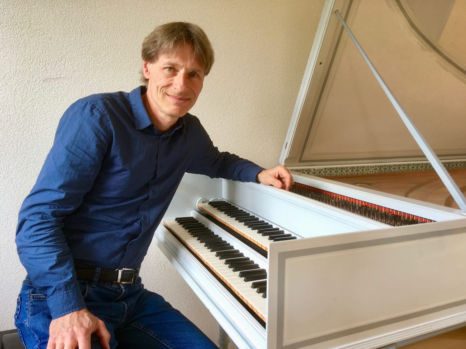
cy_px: 174
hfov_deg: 61.7
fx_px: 390
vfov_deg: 48.2
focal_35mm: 29
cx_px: 233
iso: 25
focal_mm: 4.15
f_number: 2.2
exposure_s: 1/33
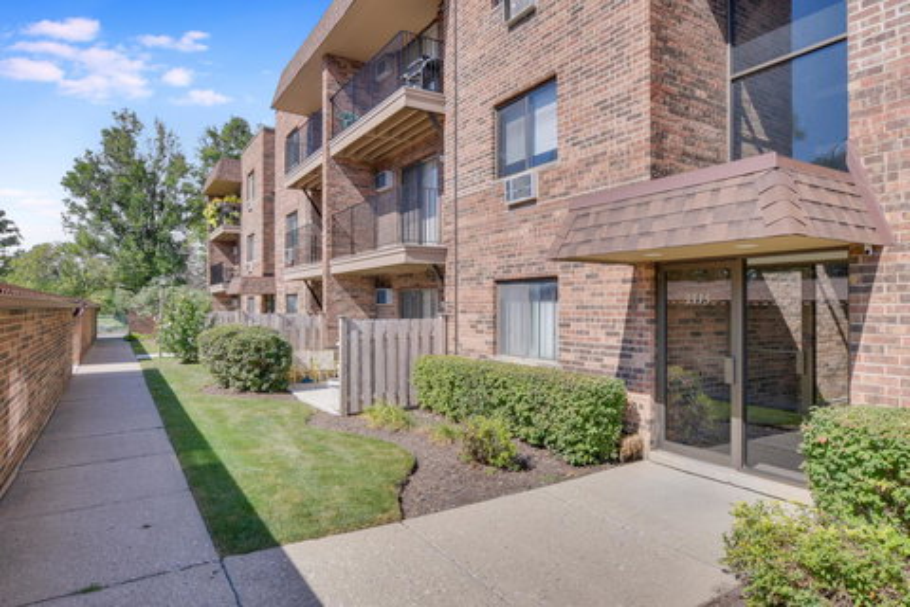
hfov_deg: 81.2
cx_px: 455
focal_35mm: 21
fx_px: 531
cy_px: 304
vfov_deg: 59.5
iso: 160
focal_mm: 14
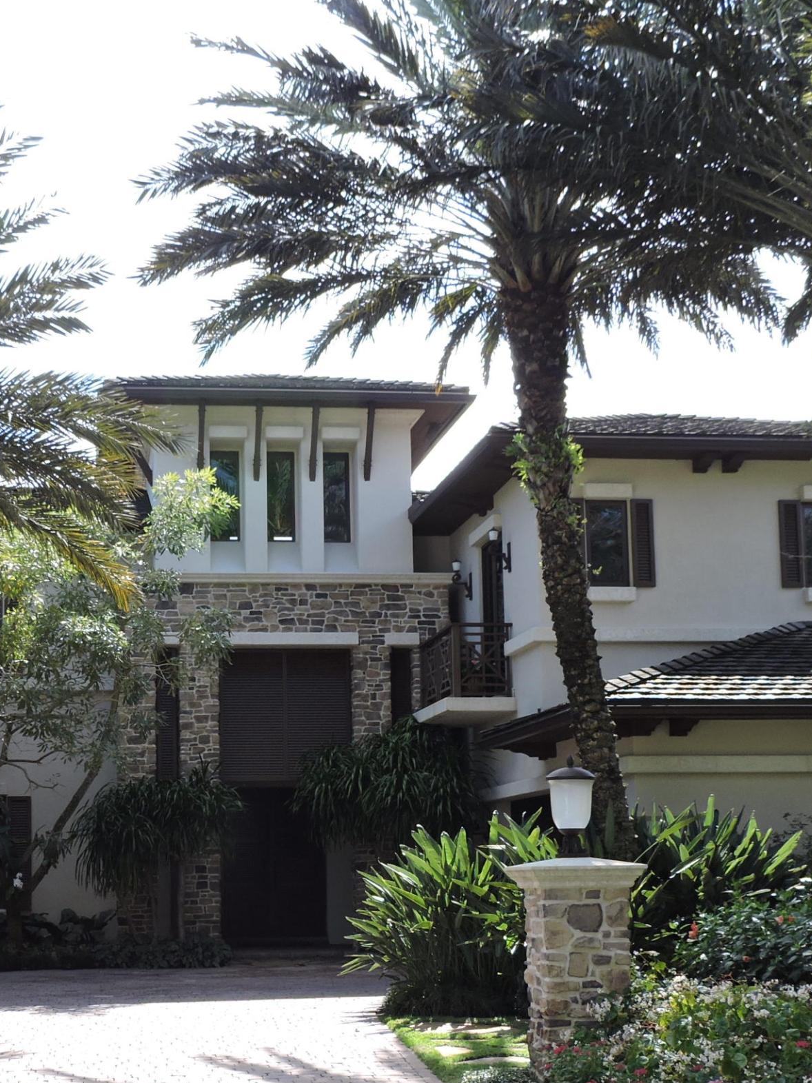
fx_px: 1720
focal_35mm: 55
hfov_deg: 26.3
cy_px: 696
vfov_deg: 34.7
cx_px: 215
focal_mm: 5.4
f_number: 3.1
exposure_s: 1/400
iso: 100
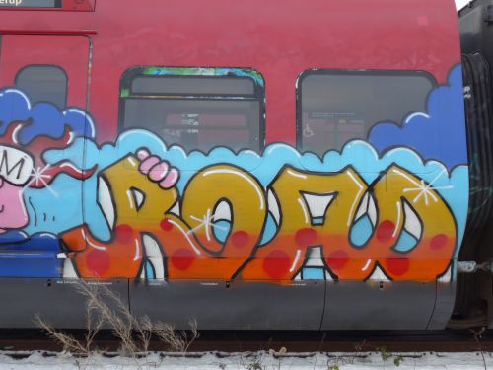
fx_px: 627
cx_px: 246
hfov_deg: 42.9
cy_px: 185
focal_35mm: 44
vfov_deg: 32.9
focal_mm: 9
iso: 80
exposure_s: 1/80
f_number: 2.8
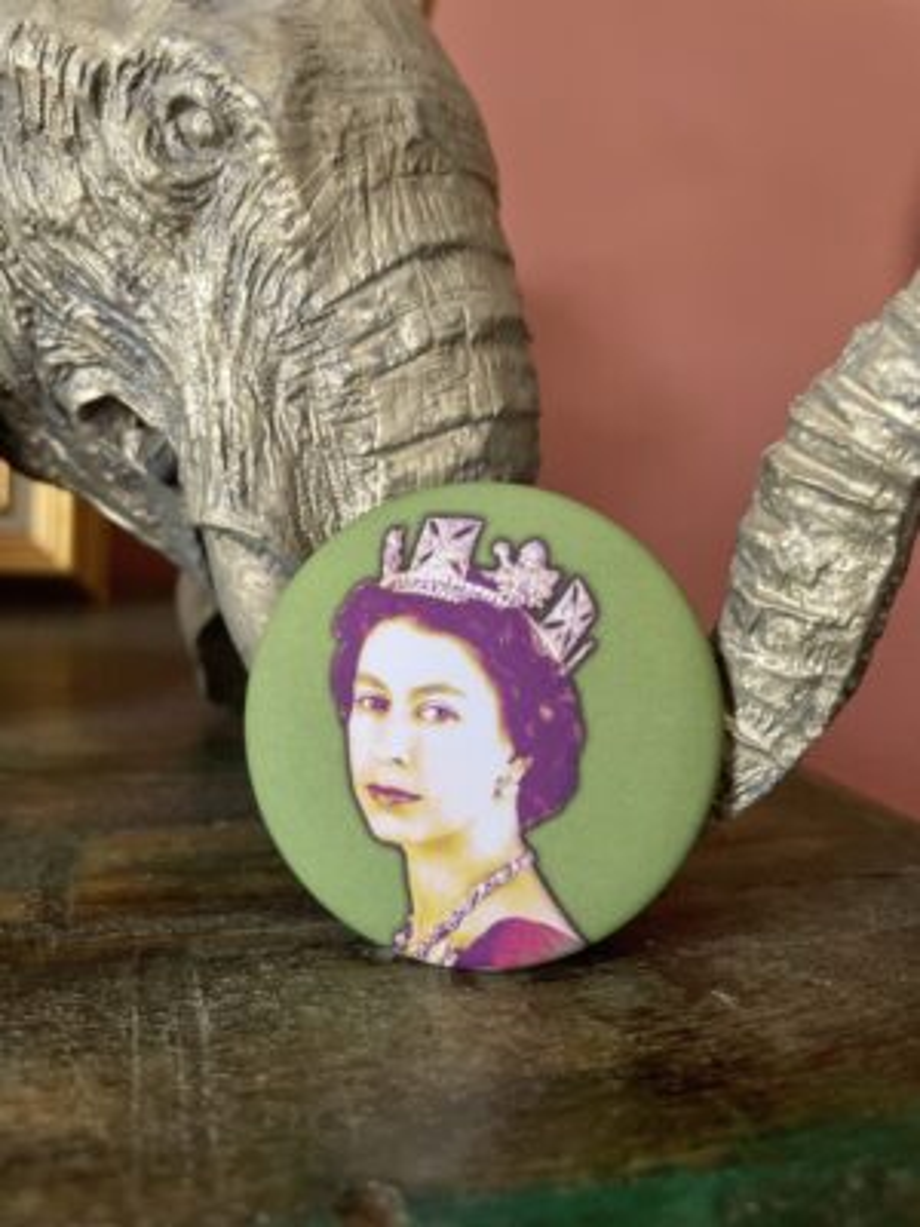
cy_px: 614
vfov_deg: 67.3
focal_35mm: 26
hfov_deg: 53.1
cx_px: 460
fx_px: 921
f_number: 1.6
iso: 100
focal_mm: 4.2
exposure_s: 1/50
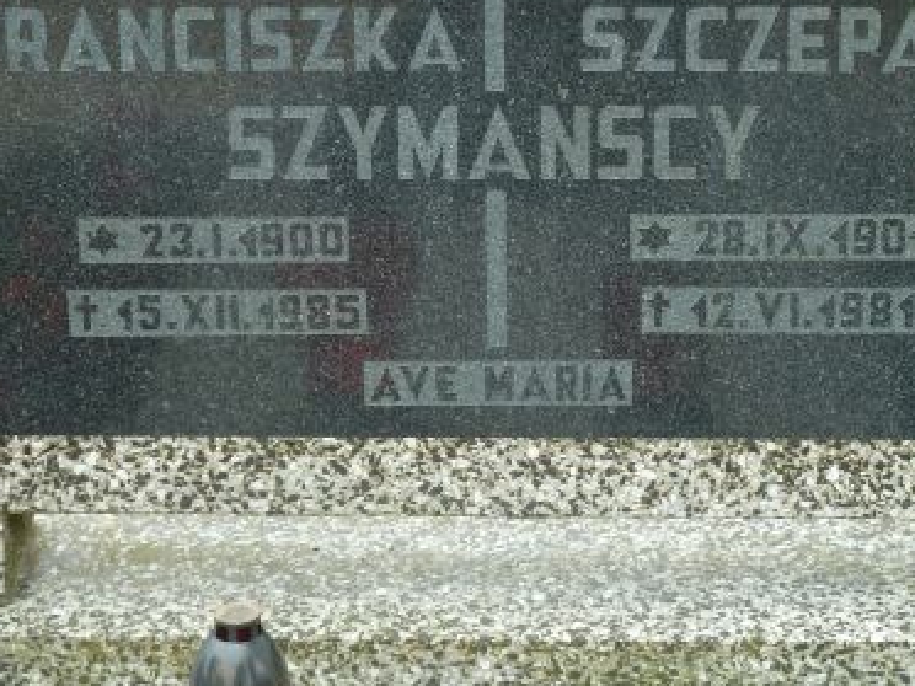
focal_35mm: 124
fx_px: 3278
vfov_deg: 11.9
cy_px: 197
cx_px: 472
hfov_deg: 15.9
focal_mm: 11.9
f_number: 4.1
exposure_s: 1/50
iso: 80
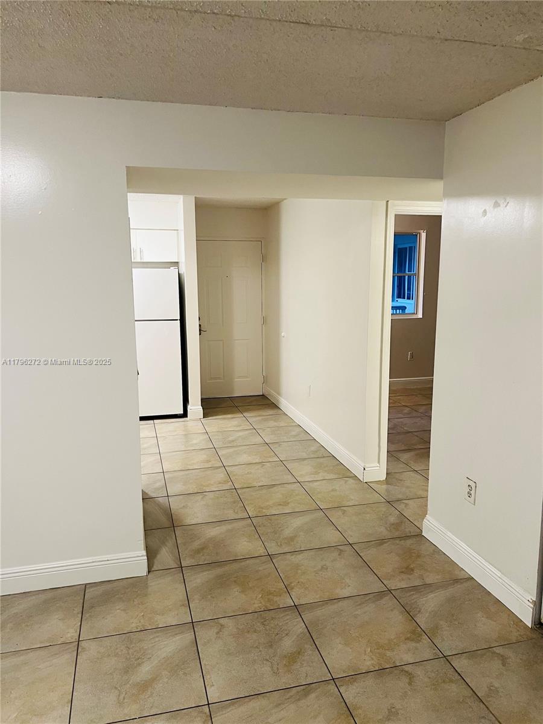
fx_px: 544
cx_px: 272
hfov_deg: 53.1
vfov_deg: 67.3
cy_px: 362
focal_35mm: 26
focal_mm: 5.7
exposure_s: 1/60
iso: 200
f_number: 1.5
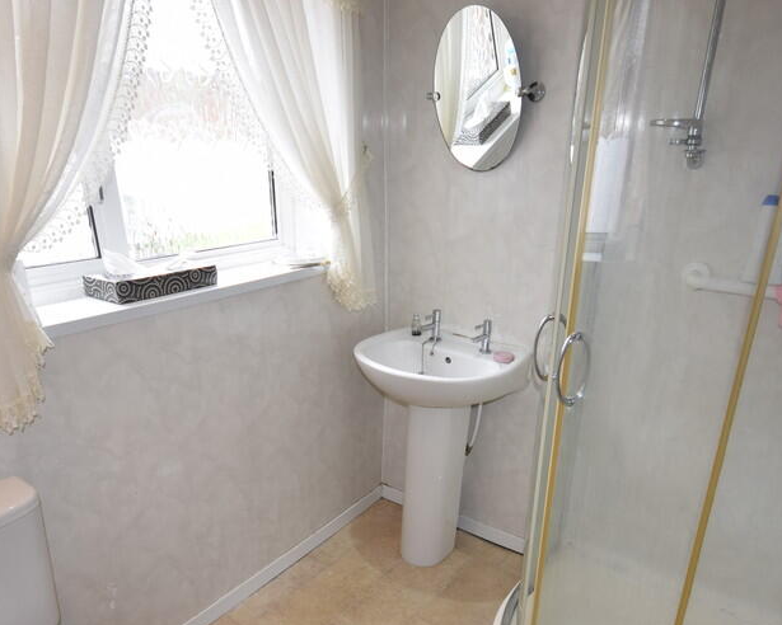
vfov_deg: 54.3
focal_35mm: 26
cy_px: 412
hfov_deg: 66.5
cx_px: 381
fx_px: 597
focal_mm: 11
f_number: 5.6
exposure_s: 1/125
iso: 360
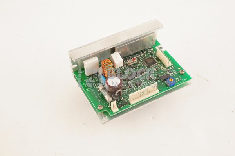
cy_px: 78
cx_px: 118
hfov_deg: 39.6
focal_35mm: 50
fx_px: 326
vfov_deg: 26.9
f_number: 11
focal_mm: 50
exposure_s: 1/125
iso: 1600
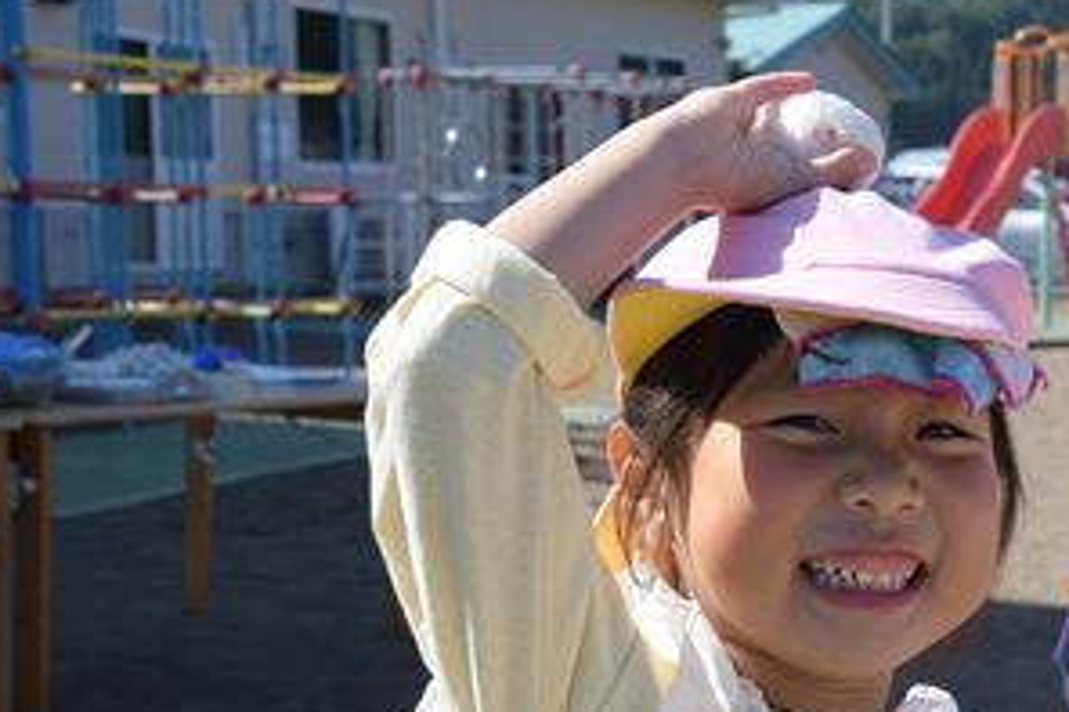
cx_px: 795
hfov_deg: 24.8
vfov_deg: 16.8
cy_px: 468
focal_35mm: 81
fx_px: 2404
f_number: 10
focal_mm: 32
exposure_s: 1/400
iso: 250
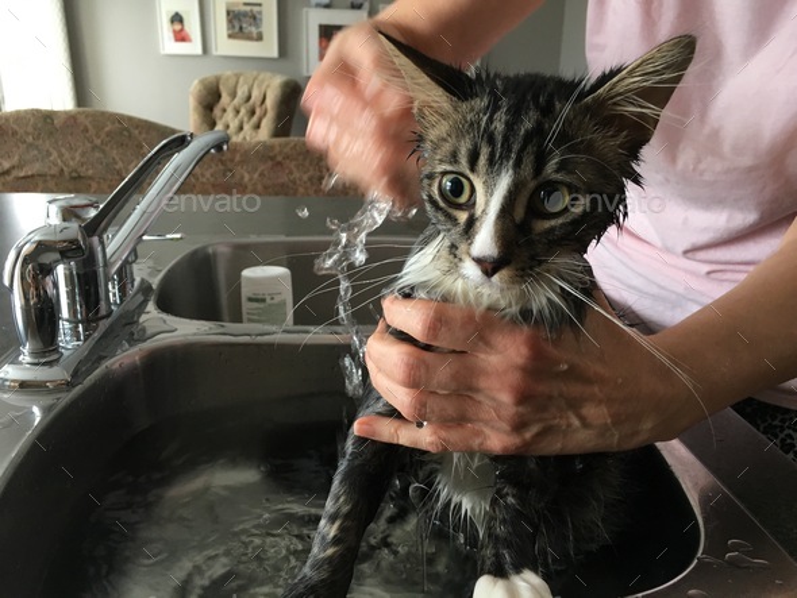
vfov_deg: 48.3
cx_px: 398
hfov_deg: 61.6
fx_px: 668
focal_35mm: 29
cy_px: 299
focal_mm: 4.15
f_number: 2.2
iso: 80
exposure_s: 1/30
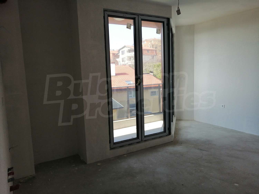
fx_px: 202
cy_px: 97
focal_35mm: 27
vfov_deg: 51.4
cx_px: 130
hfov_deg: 65.3
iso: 50
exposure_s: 1/209
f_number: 1.8
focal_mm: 3.95
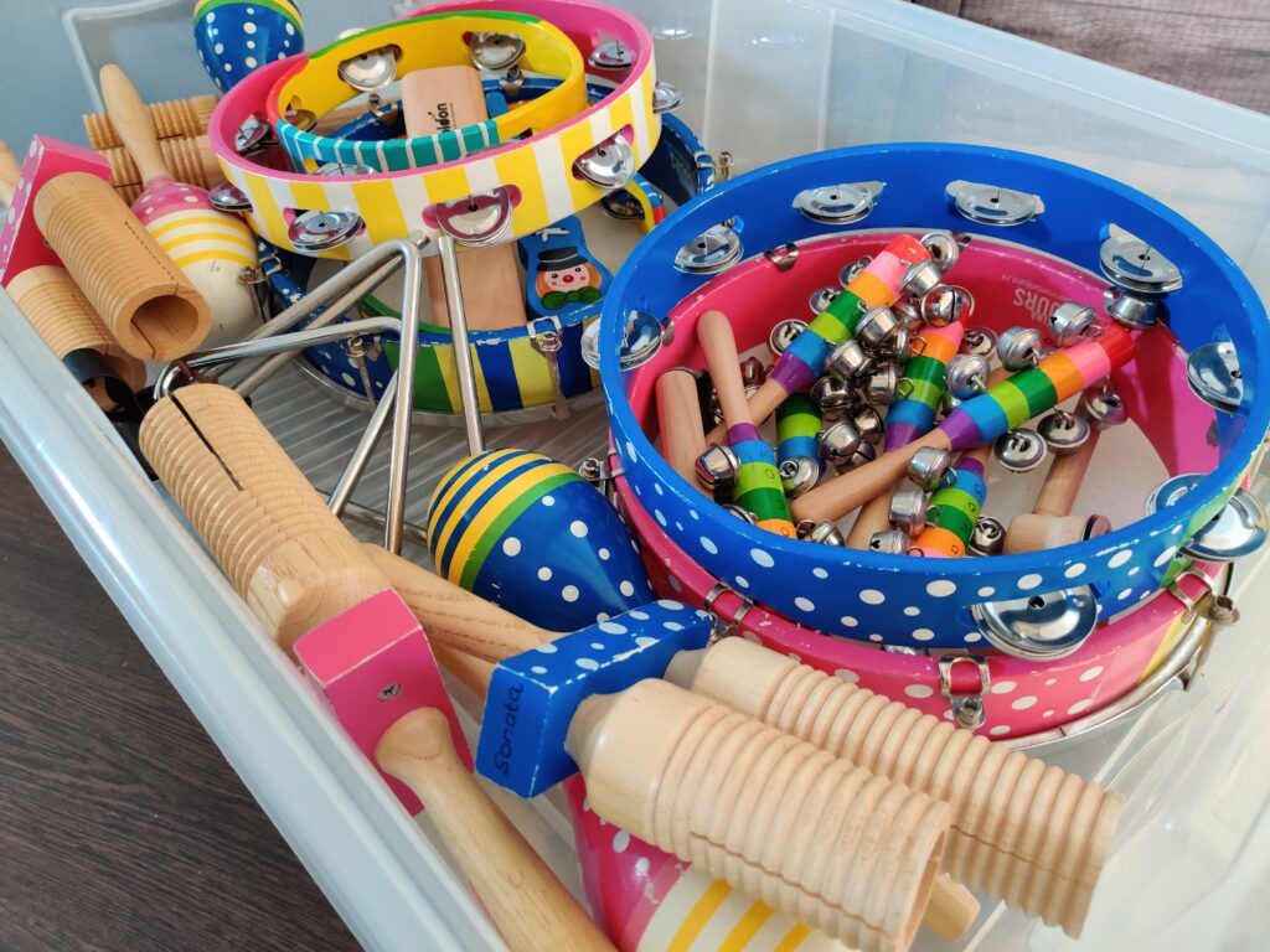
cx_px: 635
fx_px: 991
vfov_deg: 51.4
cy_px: 476
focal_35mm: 27
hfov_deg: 65.3
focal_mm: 4.75
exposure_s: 1/33
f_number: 1.65
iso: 1000
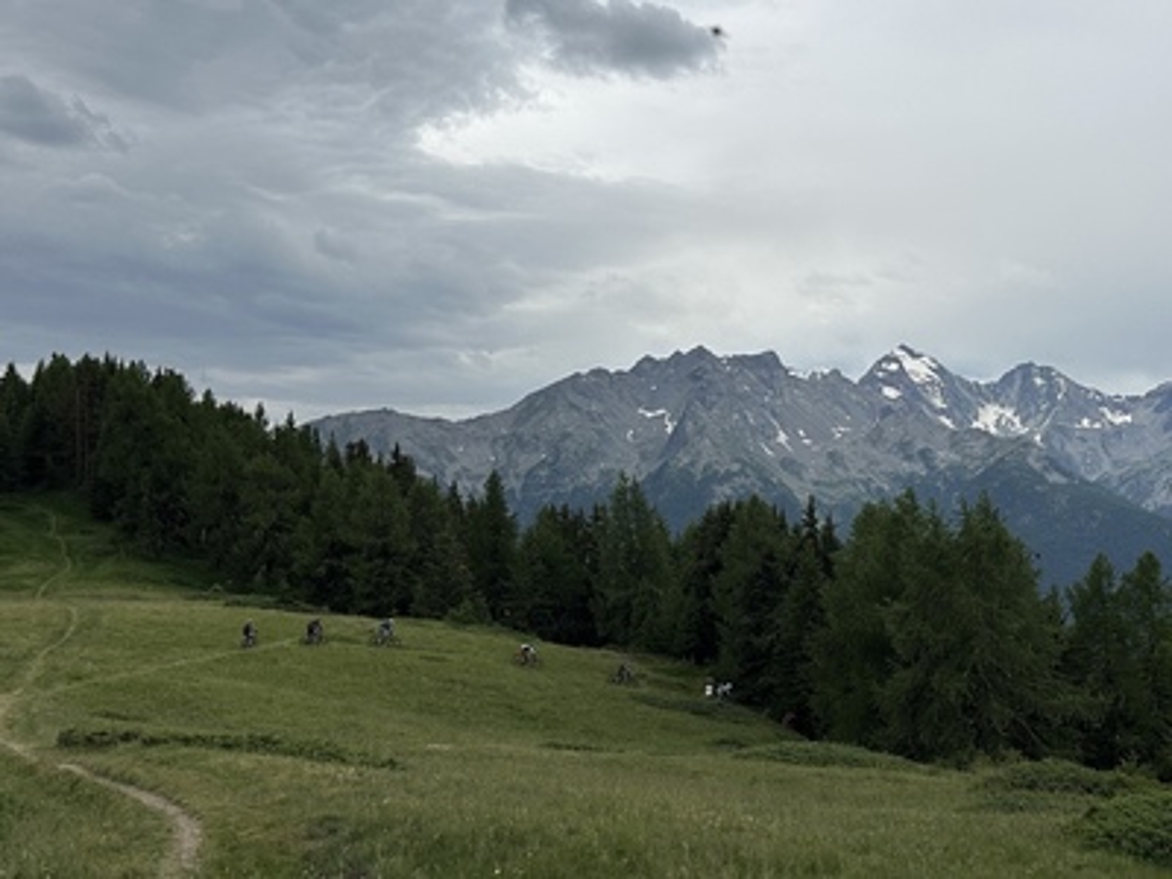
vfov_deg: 56.8
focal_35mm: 24
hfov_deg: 71.6
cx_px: 586
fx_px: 813
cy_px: 440
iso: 80
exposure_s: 1/9709
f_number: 1.78
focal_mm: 6.86
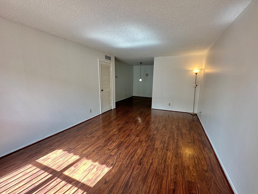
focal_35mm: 15
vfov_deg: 81.7
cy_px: 100
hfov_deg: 98.0
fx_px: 112
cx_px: 138
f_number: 2.2
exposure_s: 1/120
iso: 100
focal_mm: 2.22
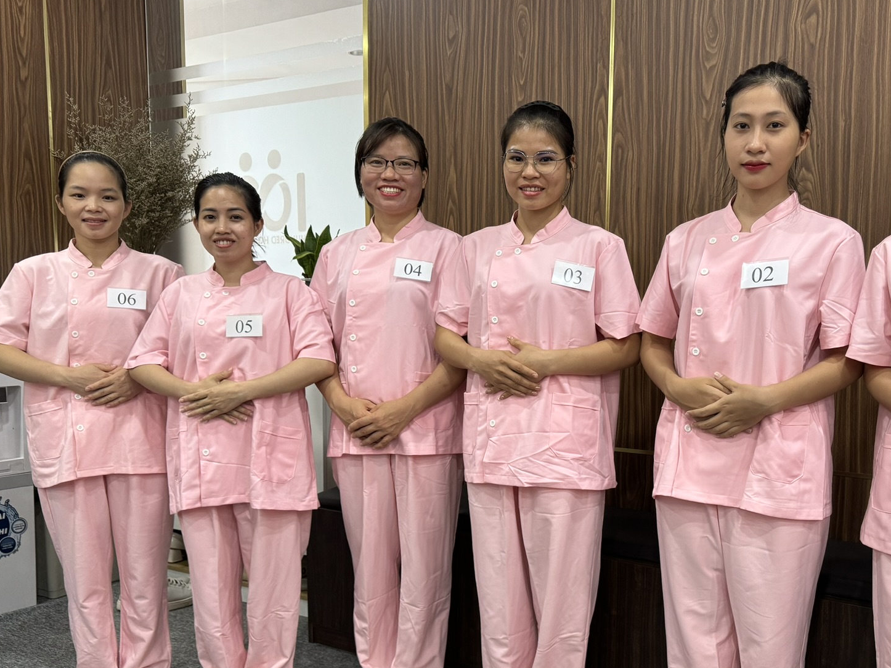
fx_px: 875
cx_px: 544
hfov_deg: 53.5
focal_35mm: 34
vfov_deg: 41.5
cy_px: 410
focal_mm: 6.76
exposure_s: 1/50
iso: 250
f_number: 1.78
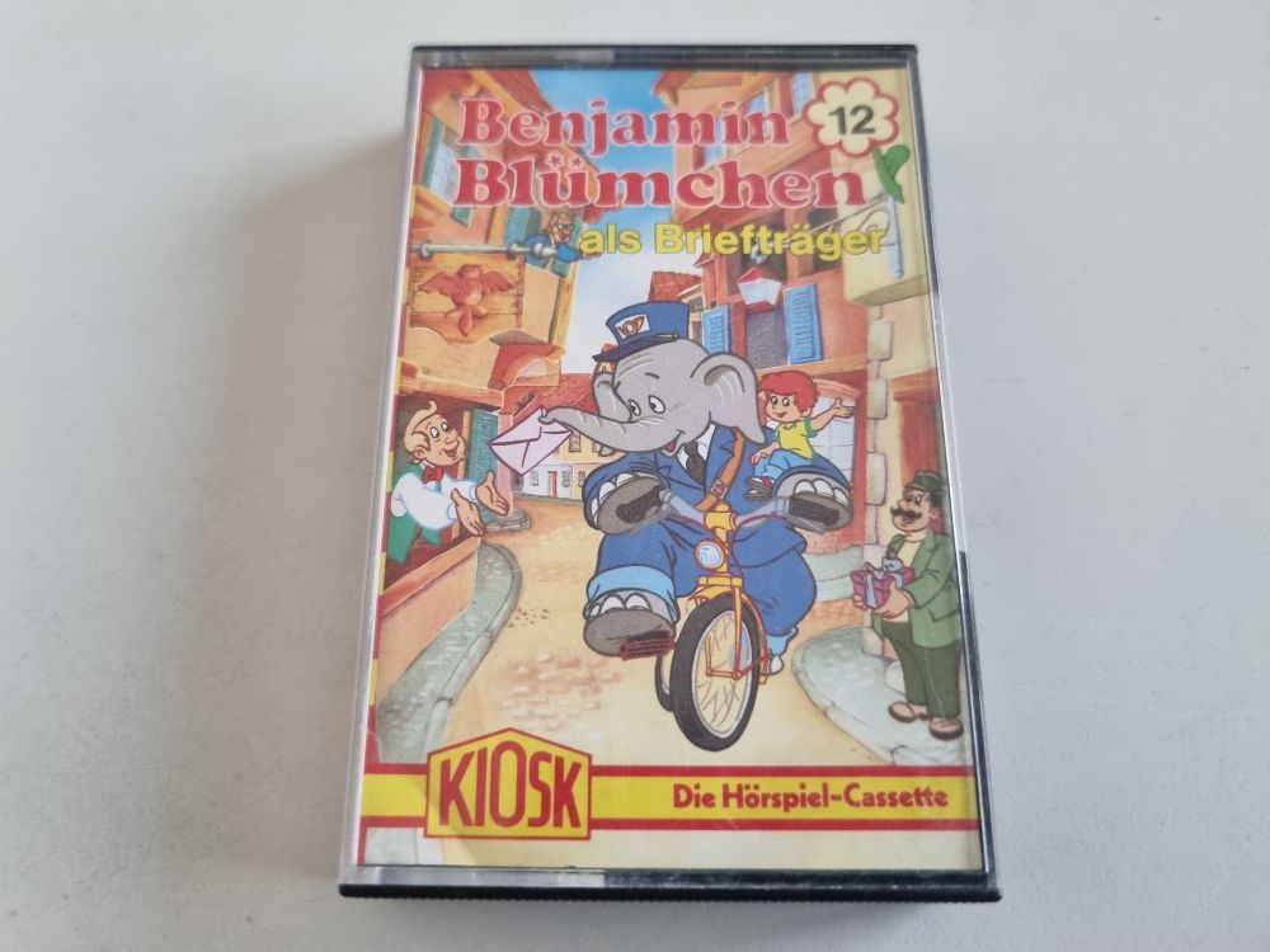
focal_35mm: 26
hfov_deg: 67.3
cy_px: 476
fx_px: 954
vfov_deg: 53.1
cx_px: 635
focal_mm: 5.4
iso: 320
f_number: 1.8
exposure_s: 1/100
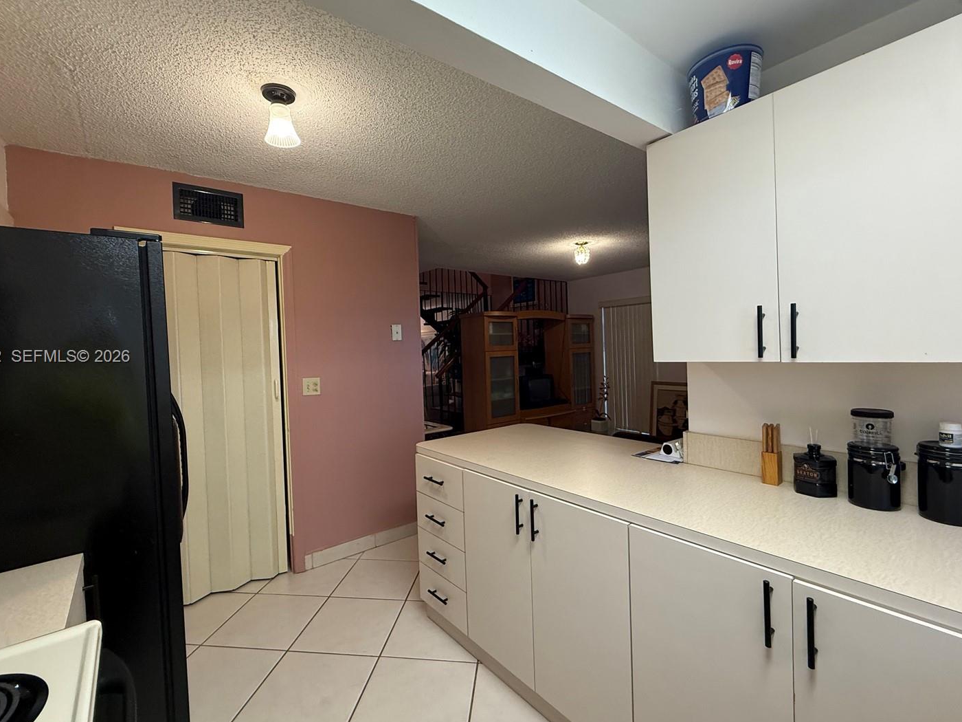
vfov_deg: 78.1
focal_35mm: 16
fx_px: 445
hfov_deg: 94.5
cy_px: 358
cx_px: 466
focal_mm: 2.22
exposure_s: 1/60
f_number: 2.2
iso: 250
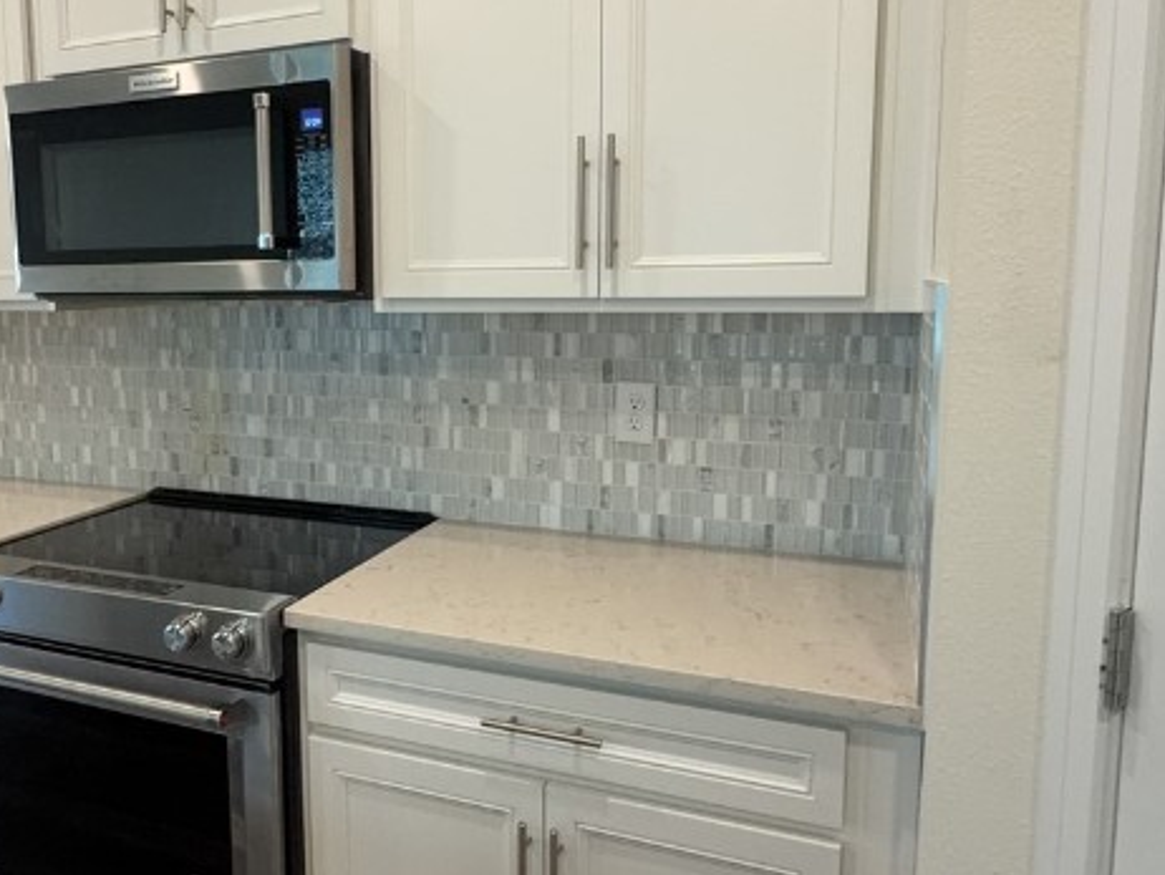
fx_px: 1044
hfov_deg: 57.1
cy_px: 393
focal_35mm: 31
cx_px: 388
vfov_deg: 45.4
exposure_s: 1/30
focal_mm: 2.22
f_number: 2.2
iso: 100
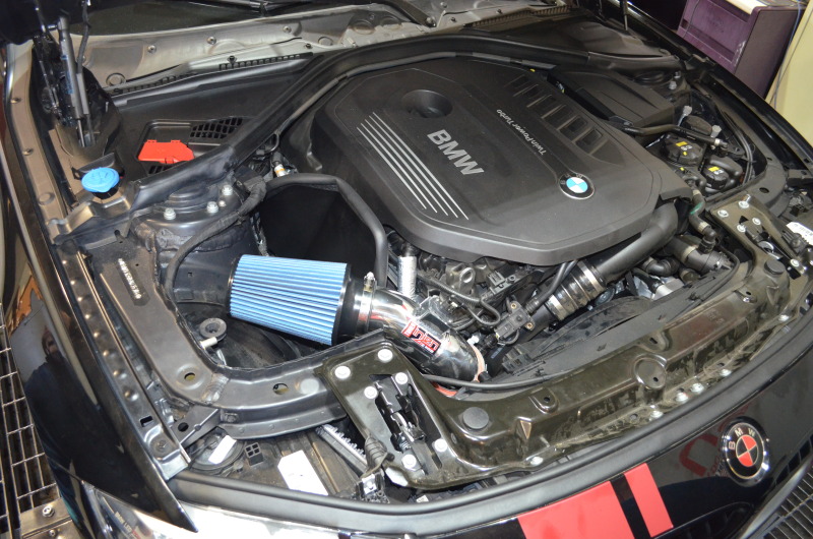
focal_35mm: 27
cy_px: 270
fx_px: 609
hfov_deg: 67.5
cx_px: 406
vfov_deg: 47.7
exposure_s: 1/60
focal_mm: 18
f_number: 3.5
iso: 2500
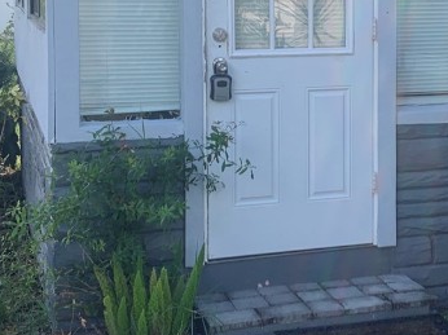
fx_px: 996
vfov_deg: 19.0
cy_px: 79
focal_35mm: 77
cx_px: 348
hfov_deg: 25.0
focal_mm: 4.25
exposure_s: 1/372
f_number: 1.8
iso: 25
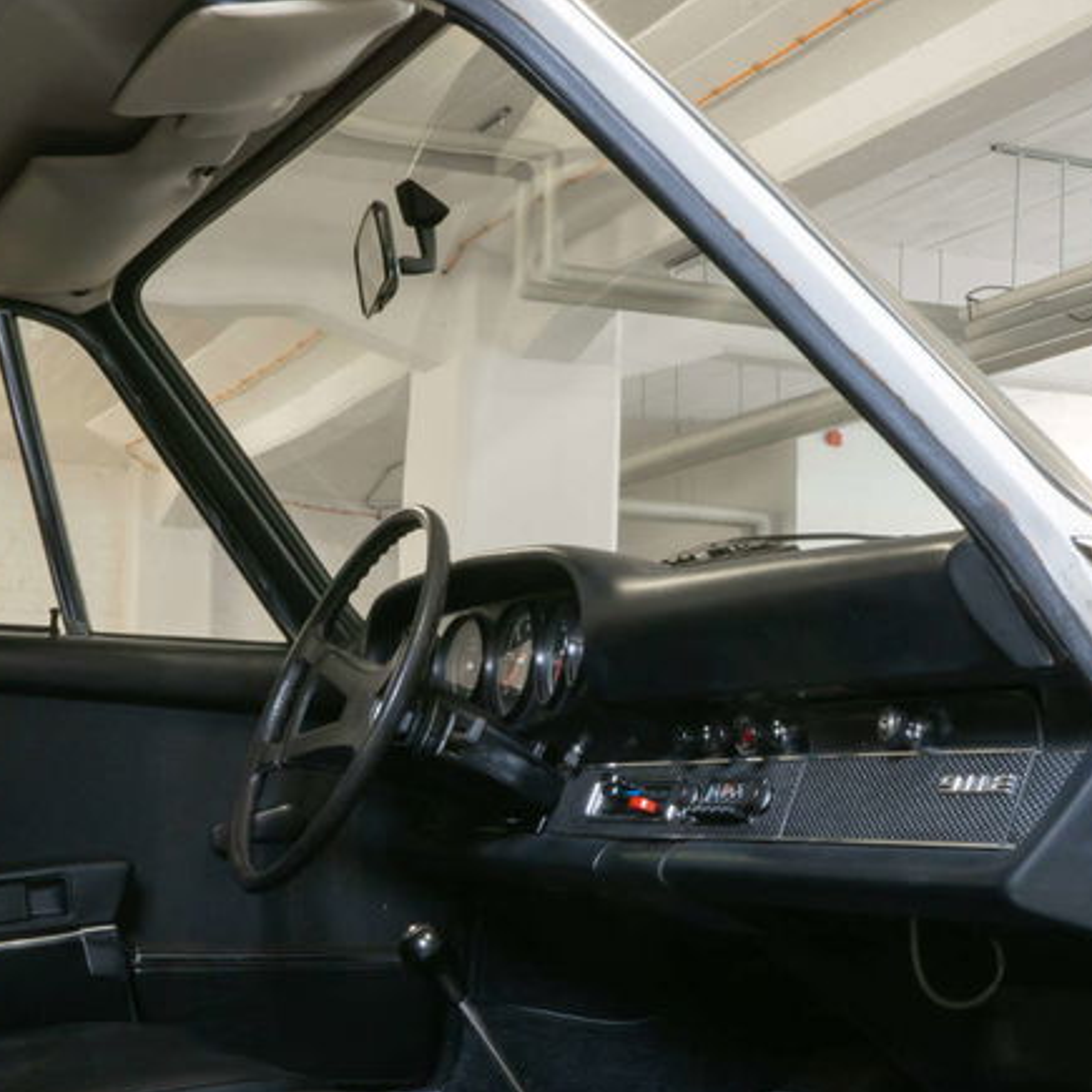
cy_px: 793
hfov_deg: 26.1
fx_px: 2356
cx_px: 567
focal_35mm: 66
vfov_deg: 25.8
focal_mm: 33
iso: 100
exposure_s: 3.2
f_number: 25
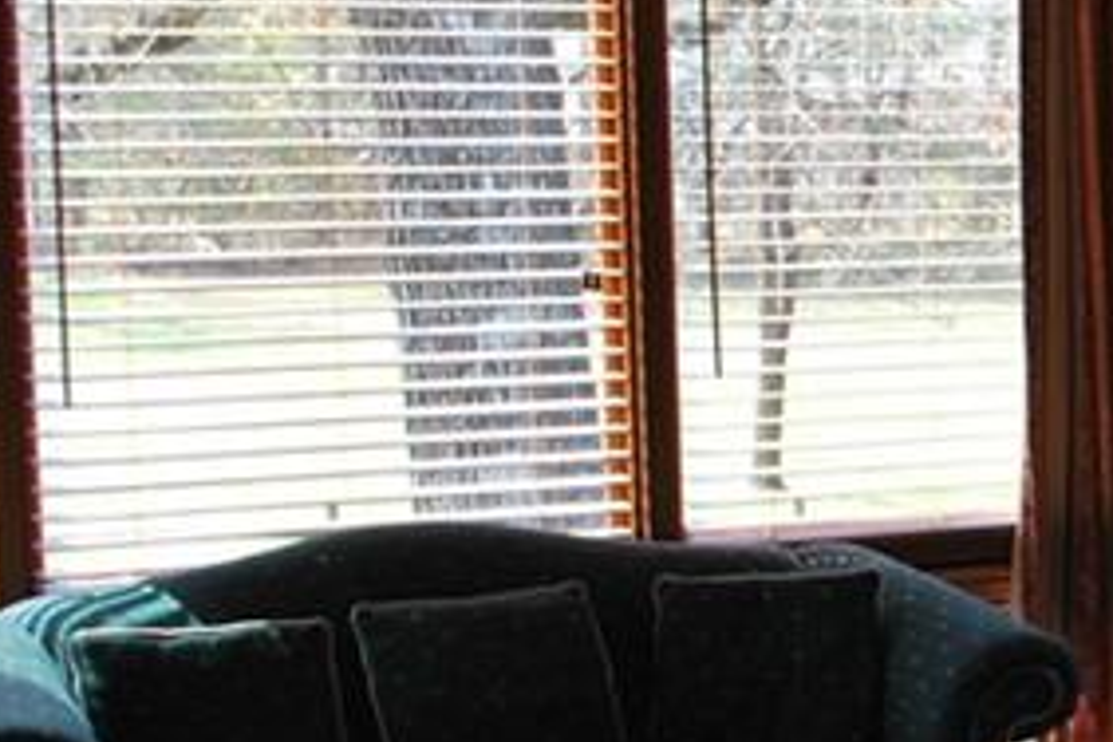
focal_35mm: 109
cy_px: 497
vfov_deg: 12.5
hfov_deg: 17.1
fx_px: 3370
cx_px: 1642
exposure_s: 1/100
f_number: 5
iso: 200
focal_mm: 20
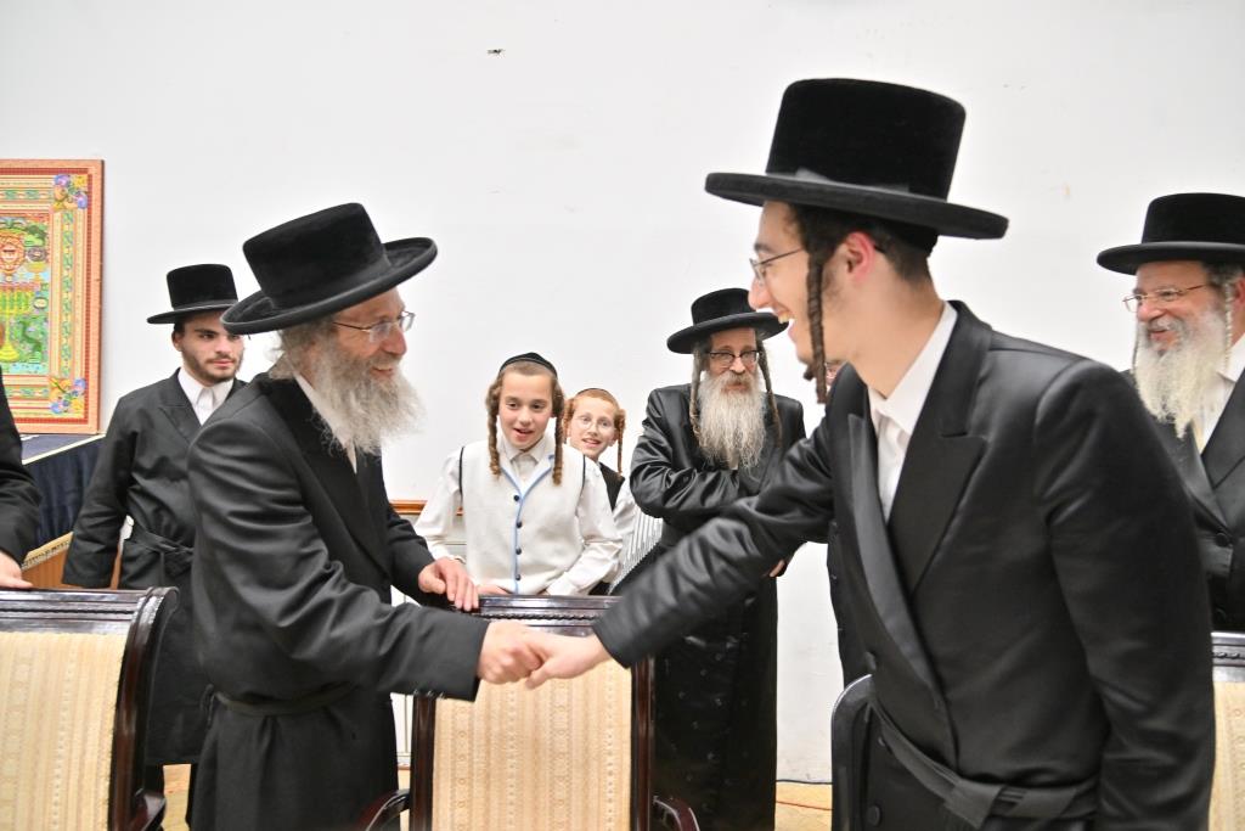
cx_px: 622
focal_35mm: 24
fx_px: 830
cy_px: 416
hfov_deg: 73.7
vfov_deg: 53.1
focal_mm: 24
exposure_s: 1/200
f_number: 4
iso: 1600
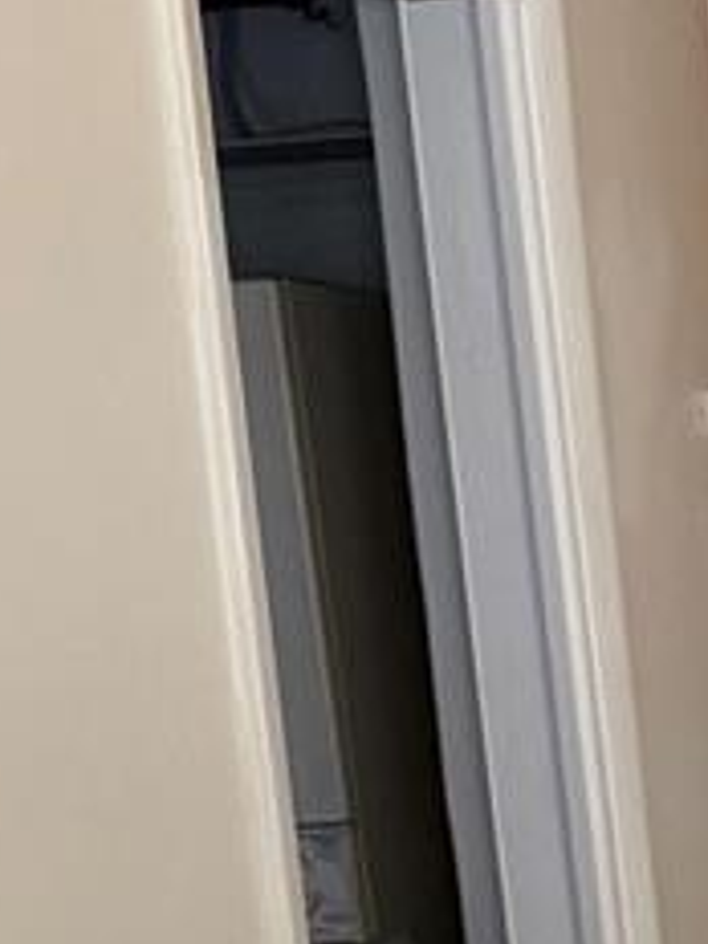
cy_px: 1253
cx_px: 1571
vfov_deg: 15.1
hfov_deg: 10.6
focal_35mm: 124
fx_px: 3382
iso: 250
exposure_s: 1/60
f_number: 1.78
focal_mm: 6.76
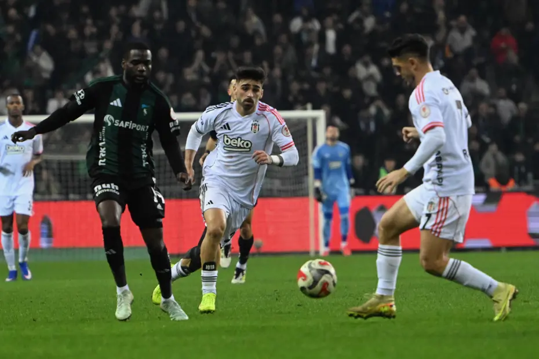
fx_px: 5090
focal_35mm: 340
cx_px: 270
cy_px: 180
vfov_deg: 4.0
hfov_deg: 6.1
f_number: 5.6
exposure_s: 1/2500
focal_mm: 340
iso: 12800
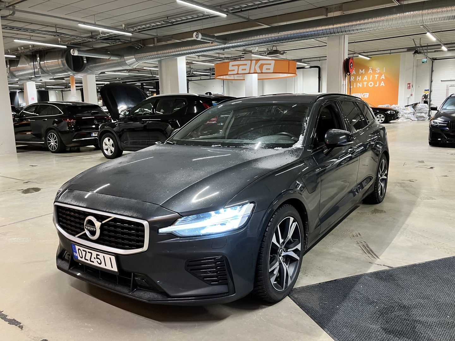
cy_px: 170
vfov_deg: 49.7
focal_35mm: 28
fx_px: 368
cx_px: 228
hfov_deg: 63.4
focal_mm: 3.99
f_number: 1.8
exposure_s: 1/41
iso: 64
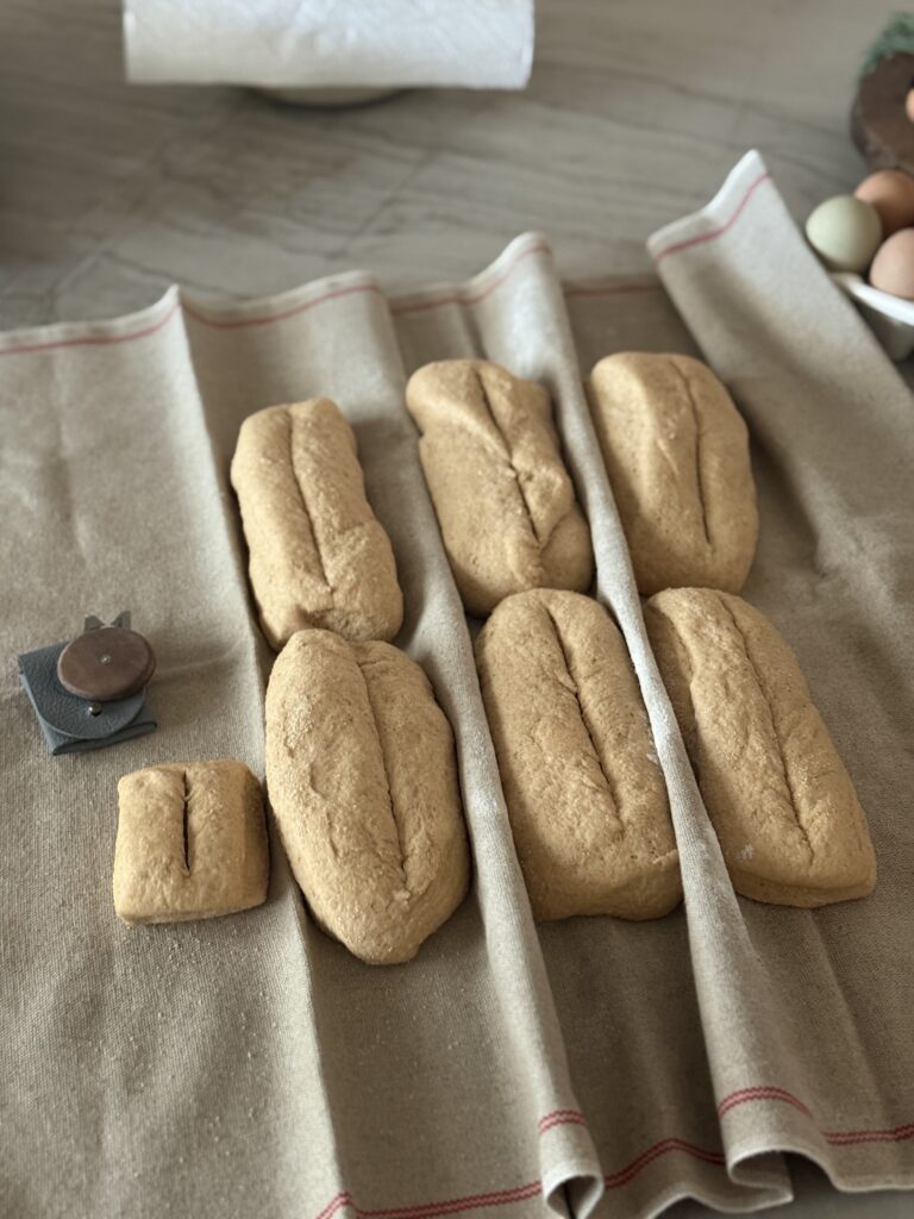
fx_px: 1690
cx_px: 457
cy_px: 610
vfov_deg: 39.7
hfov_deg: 30.3
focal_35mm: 48
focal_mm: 6.76
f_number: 1.78
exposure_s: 1/30
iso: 640
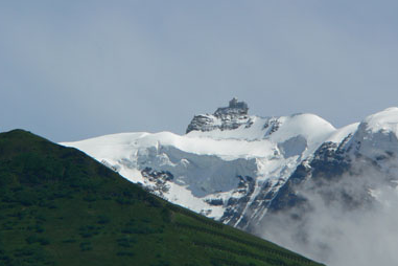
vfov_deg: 2.6
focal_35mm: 531
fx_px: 5870
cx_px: 223
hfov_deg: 3.9
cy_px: 101
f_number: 5.6
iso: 80
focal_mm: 72
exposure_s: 1/1000
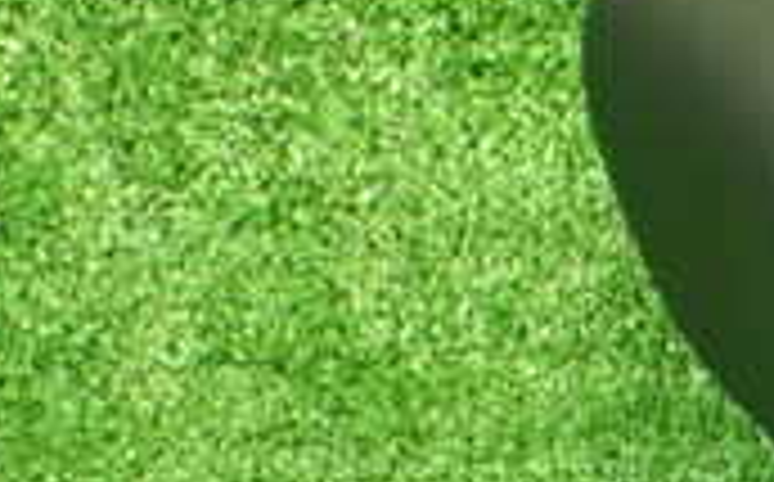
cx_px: 1138
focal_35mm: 111
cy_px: 658
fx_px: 2338
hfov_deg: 17.1
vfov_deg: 11.4
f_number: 2.3
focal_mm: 5.4
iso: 800
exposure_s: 1/80
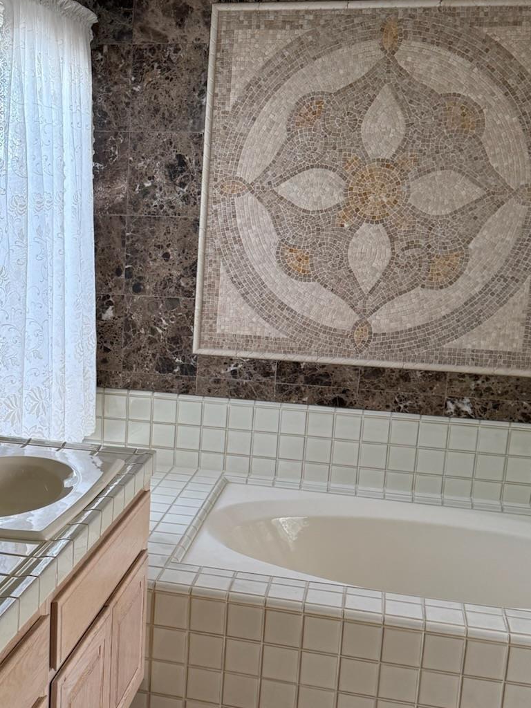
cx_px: 110
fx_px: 982
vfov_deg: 39.6
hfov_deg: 29.6
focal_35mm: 48
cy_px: 404
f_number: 1.78
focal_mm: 6.76
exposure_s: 1/118
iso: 200
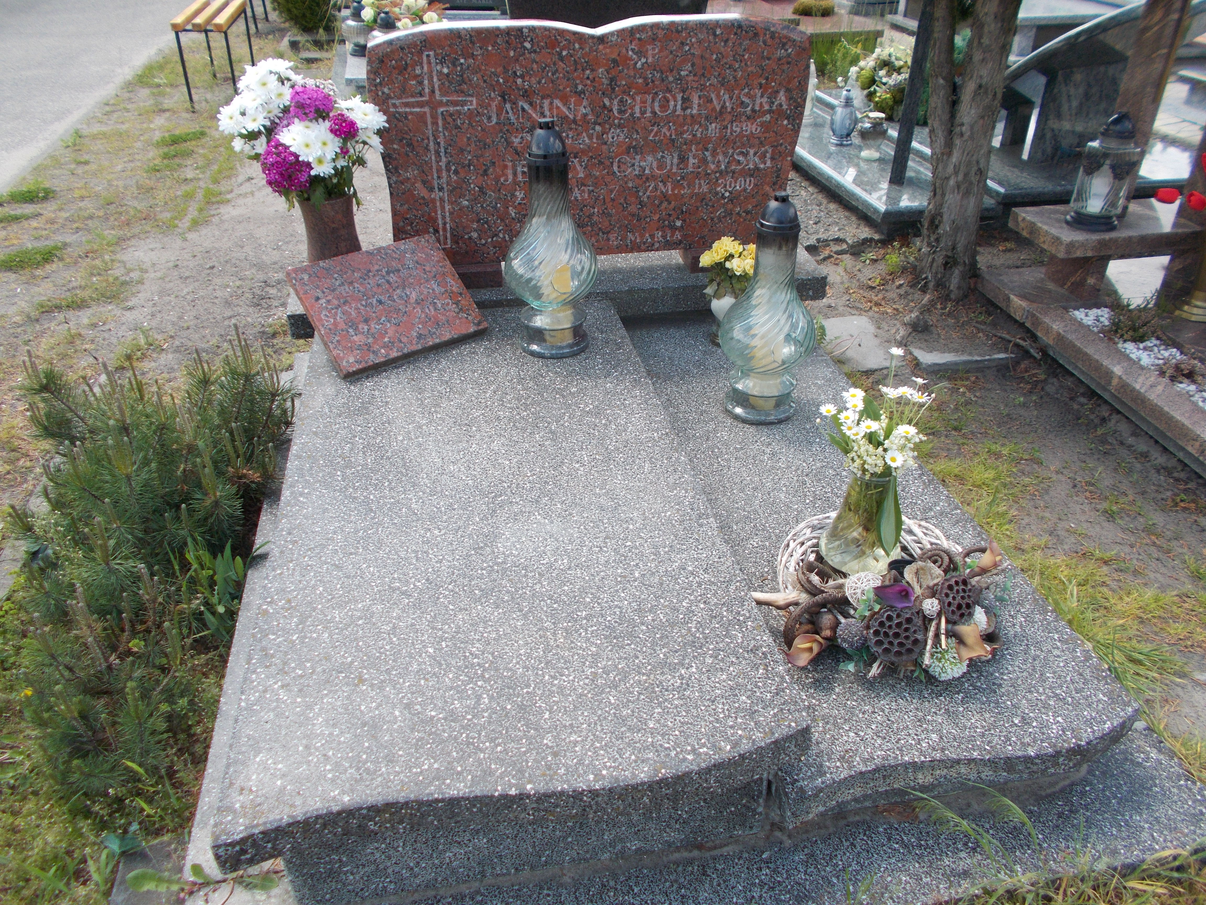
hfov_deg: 67.3
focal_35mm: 26
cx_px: 603
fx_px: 906
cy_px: 452
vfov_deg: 53.1
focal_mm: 4.6
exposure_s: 1/250
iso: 100
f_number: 3.2
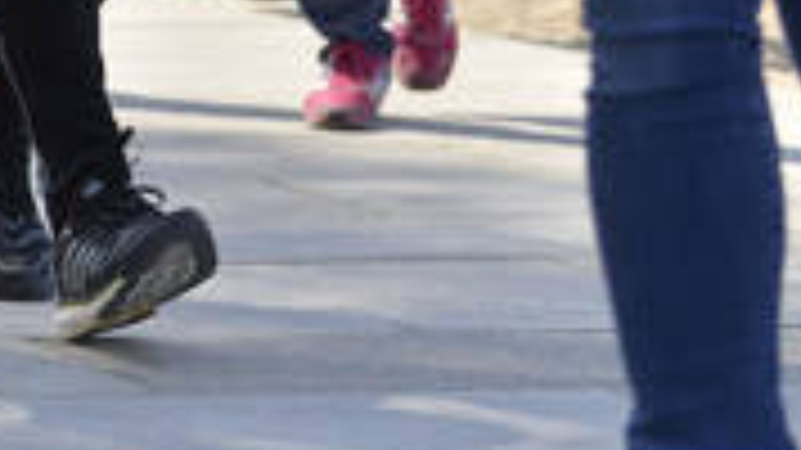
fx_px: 5605
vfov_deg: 4.5
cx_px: -500
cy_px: -466
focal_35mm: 264
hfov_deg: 8.0
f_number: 4
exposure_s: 1/2000
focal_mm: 70
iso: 200
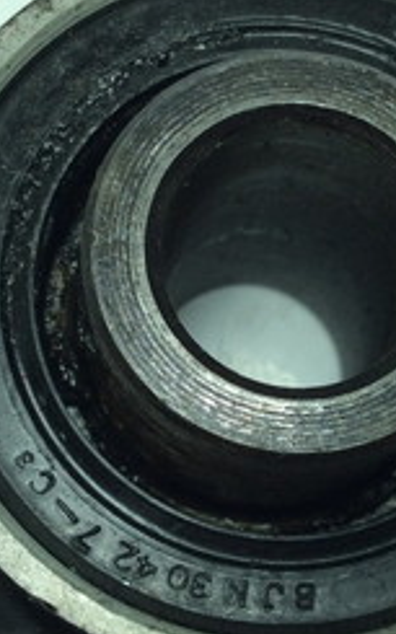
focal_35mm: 83
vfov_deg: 24.9
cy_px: 373
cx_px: 233
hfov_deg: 15.7
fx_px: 1434
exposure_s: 1/299
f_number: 2.4
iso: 32
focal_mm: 3.3
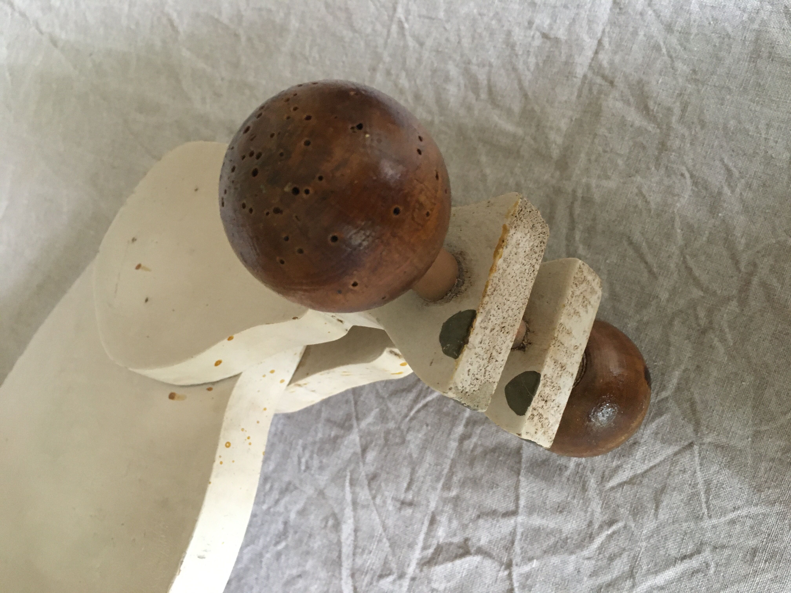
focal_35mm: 29
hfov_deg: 61.7
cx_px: 396
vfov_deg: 48.2
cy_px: 296
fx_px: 663
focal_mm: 4.15
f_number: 2.2
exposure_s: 1/17
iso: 400
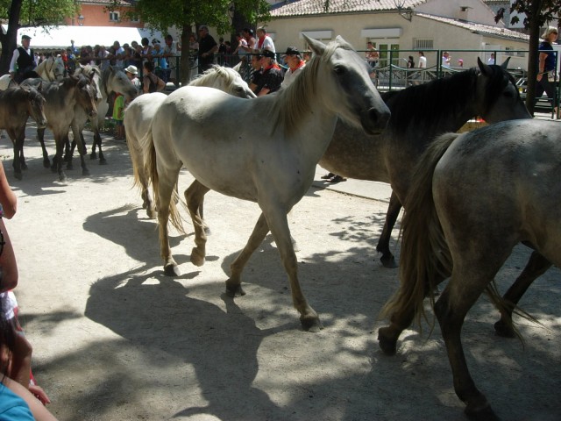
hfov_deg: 49.0
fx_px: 616
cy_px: 210
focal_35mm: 38
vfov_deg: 37.7
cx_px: 280
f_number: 4.8
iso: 64
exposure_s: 1/443
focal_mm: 7.8
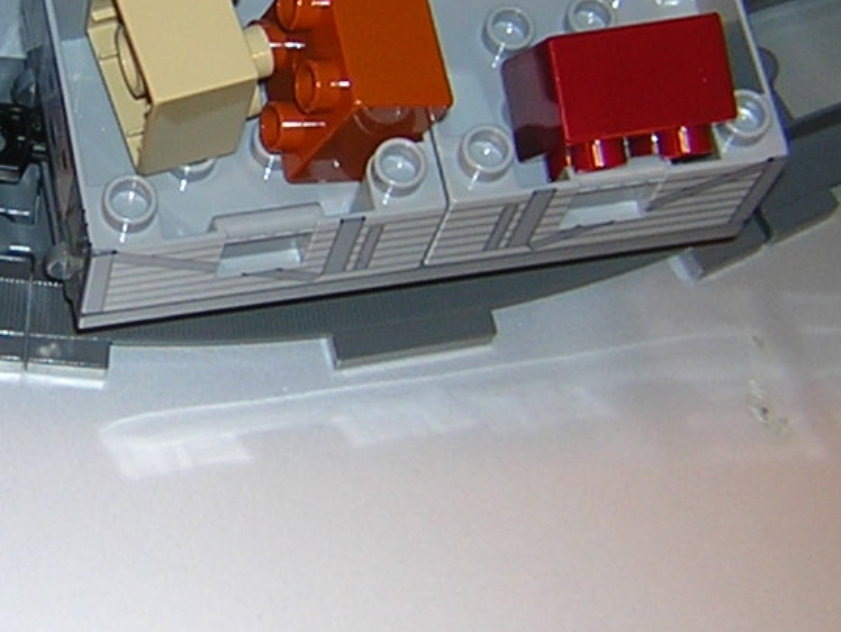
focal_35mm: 107
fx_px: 2601
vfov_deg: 13.7
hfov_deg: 18.1
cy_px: 23
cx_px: 97
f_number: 2.6
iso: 100
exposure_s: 1/60.1
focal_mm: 4.7
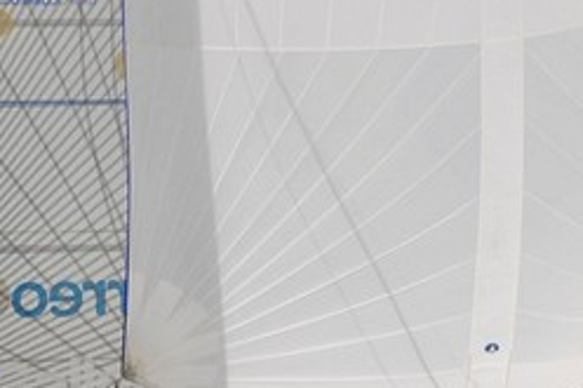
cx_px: 115
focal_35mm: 606
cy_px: 235
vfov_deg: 2.3
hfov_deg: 3.4
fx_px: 9801
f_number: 6.3
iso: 100
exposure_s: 1/640
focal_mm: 125
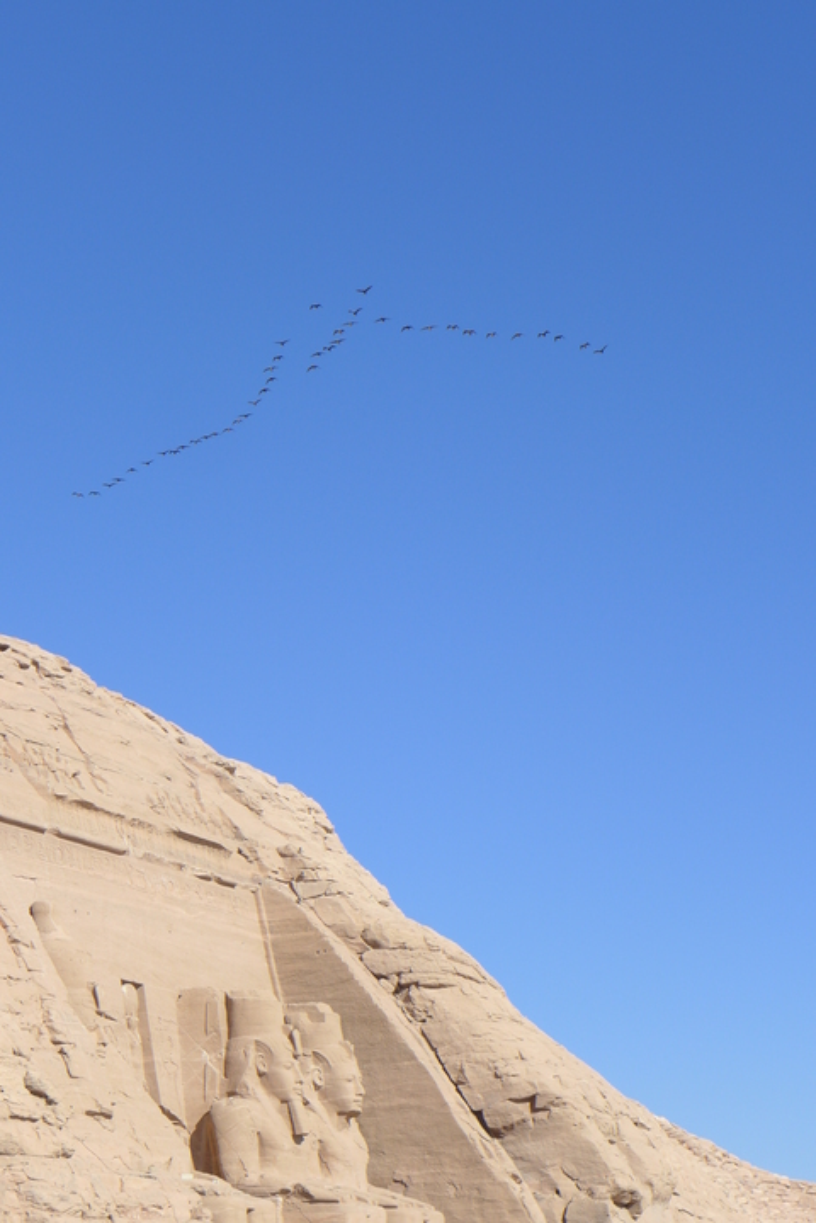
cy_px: 612
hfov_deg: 15.2
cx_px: 408
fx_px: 3057
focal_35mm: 90
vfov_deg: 22.6
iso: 80
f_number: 3.5
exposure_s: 1/1600
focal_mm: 17.7
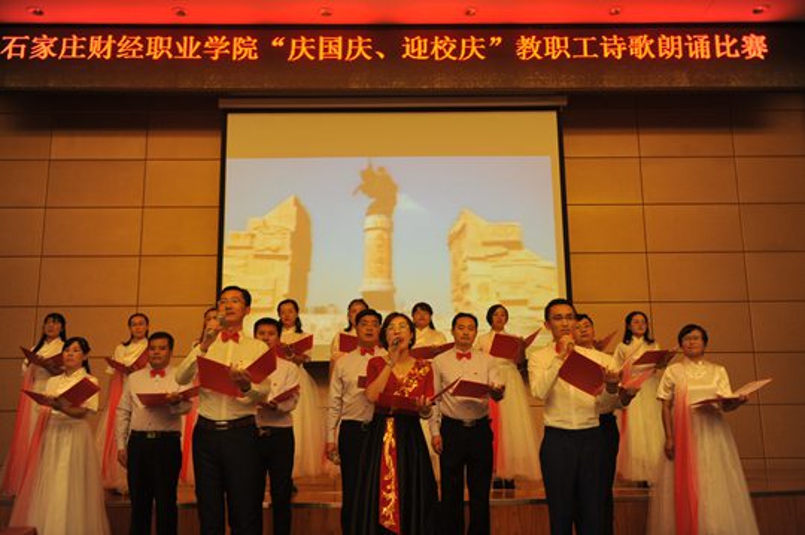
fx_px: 760
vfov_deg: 38.8
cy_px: 268
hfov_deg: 55.8
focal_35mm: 34
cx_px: 402
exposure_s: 1/60
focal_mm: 34
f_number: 2.8
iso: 800
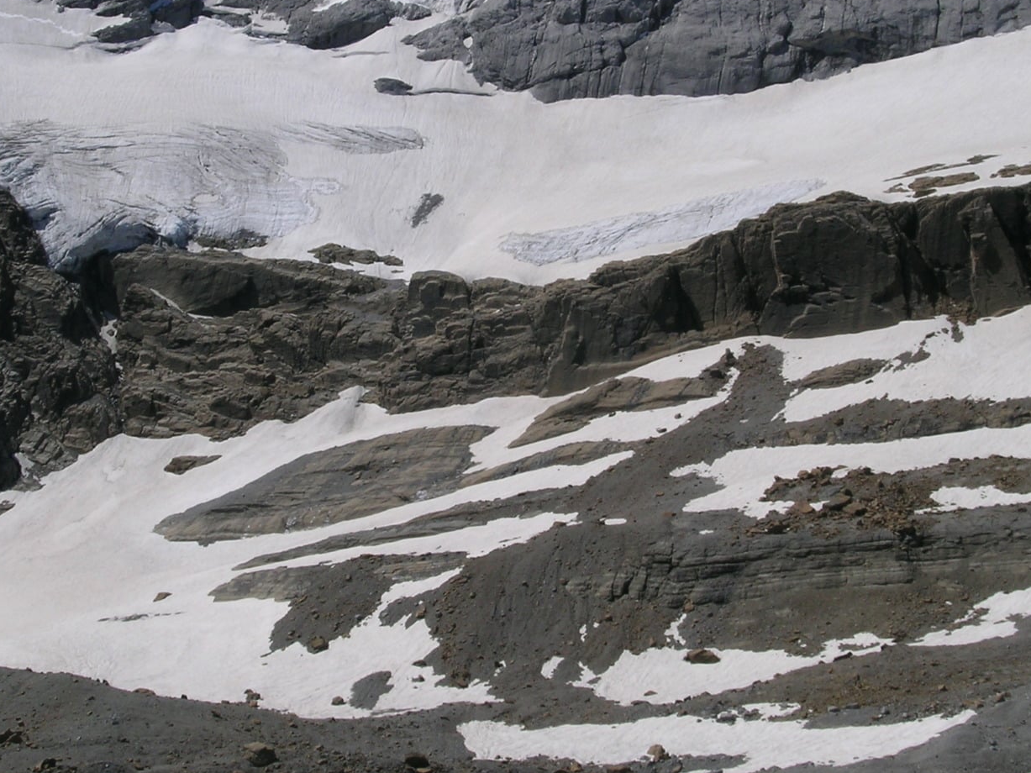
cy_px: 256
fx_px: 2144
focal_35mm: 72
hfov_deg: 27.0
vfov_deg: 20.4
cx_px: 463
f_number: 7.4
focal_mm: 9.5
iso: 50
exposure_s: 1/387
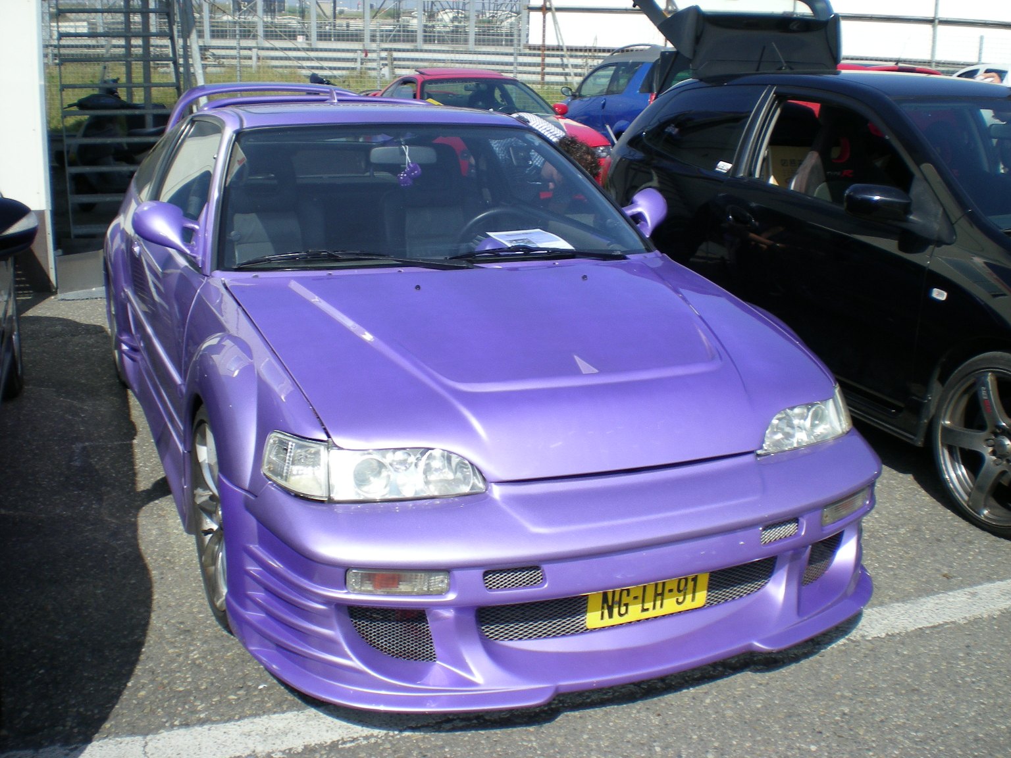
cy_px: 379
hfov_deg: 49.0
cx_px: 506
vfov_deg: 37.7
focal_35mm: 38
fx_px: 1110
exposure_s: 1/332
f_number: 4.6
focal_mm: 6.3
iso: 50
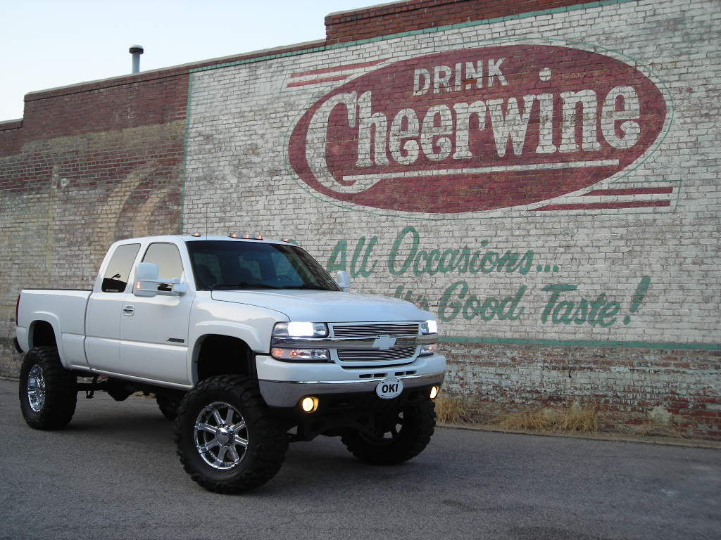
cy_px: 270
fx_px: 854
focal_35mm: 41
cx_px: 360
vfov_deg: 35.1
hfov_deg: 45.8
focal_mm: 6.8
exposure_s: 1/79.7
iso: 50
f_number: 3.3
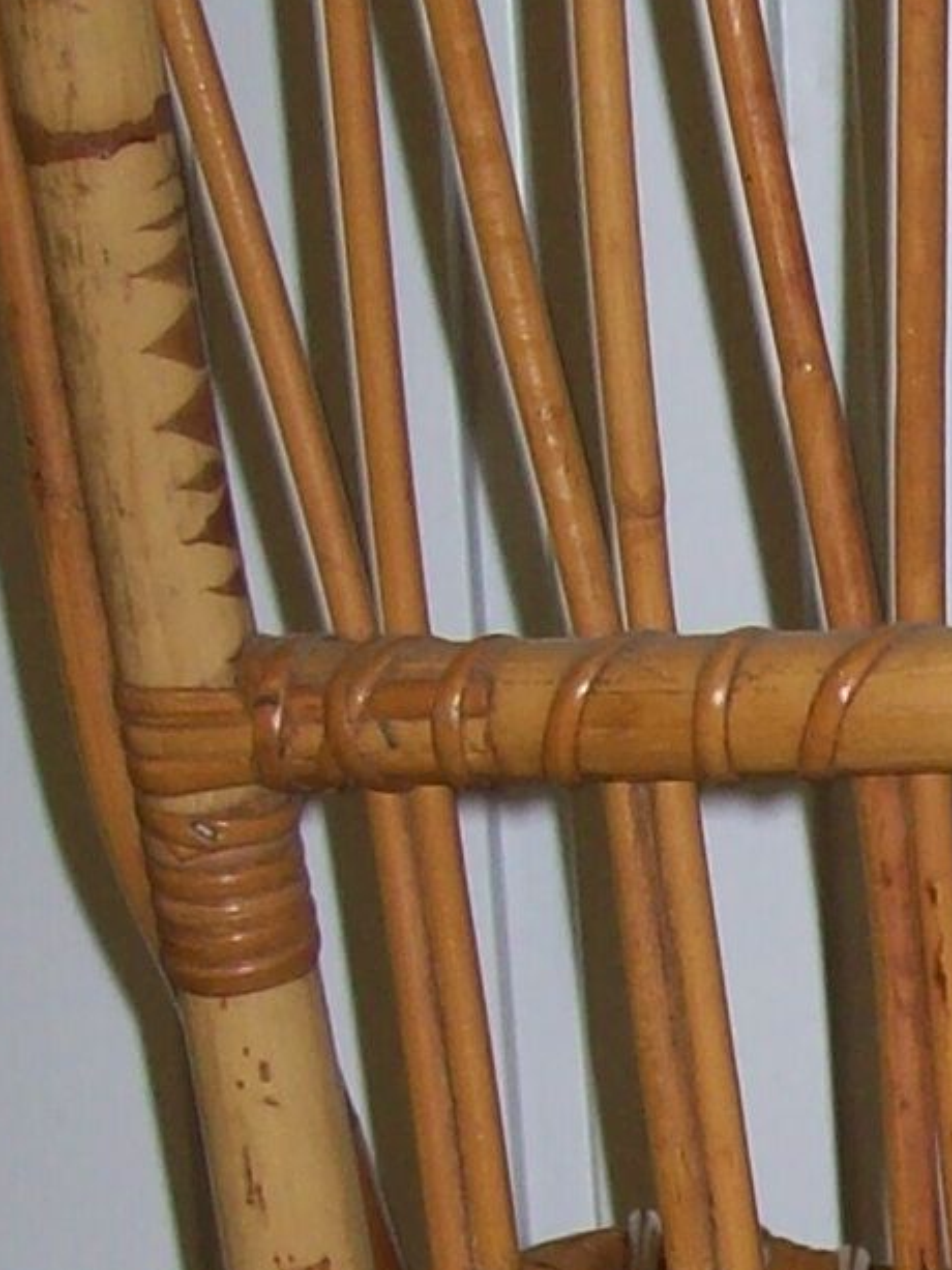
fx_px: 6122
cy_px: 1533
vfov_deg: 11.6
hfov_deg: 8.6
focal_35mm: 167
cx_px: 1683
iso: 80
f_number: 2.7
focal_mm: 6
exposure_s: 1/64
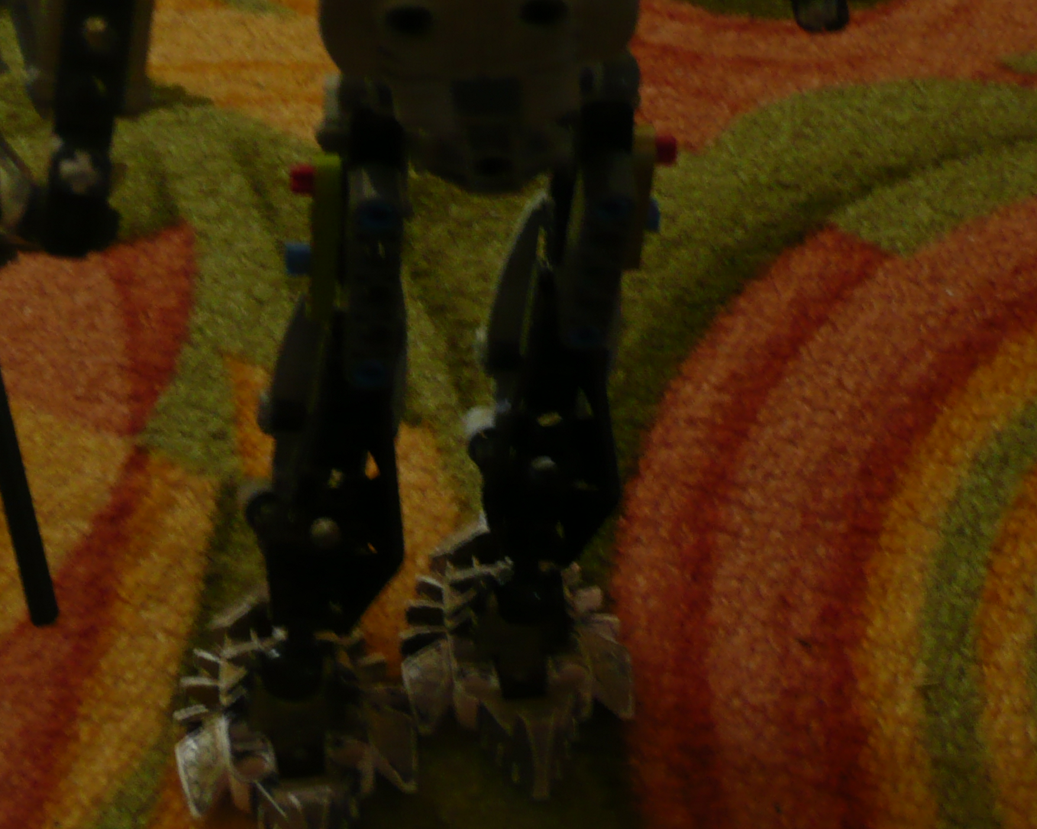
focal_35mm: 73
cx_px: 467
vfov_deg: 21.0
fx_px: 2240
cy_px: 428
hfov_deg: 26.1
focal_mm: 7
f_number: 4
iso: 200
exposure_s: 1/10
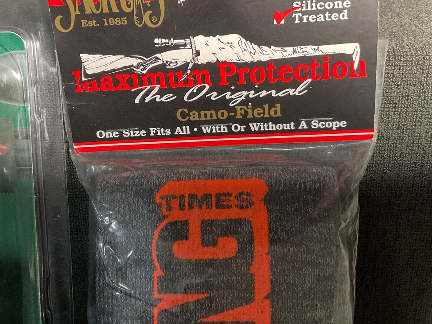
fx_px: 562
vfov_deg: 32.1
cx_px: 212
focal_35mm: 45
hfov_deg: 42.1
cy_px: 130
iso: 125
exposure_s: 1/60
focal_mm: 3
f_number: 1.8
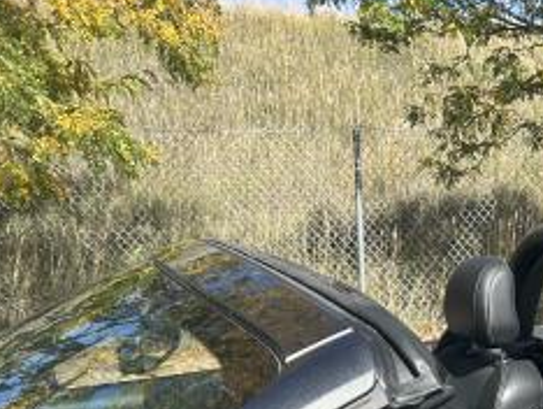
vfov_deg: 24.8
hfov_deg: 31.2
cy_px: 416
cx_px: 569
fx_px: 879
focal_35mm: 56
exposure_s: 1/1597
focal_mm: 5.7
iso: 50
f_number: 1.5
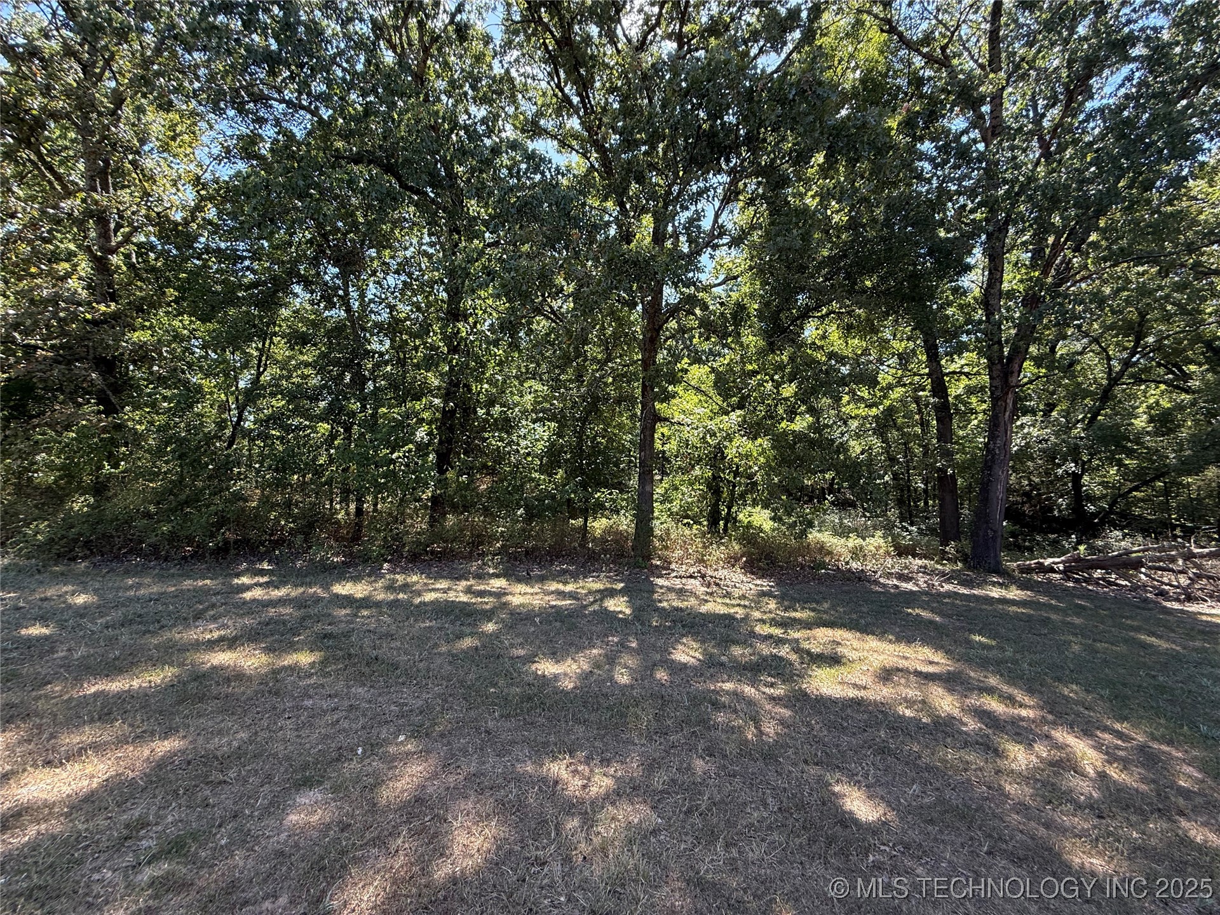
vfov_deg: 85.7
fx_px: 493
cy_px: 458
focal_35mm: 14
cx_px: 610
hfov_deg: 102.1
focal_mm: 2.22
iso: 50
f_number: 2.2
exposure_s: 1/200
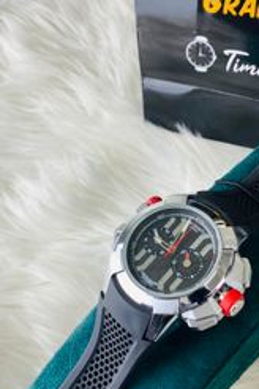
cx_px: 148
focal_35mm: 44
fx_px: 475
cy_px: 190
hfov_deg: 30.5
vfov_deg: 44.5
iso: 32
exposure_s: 1/104
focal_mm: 4.25
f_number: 1.8
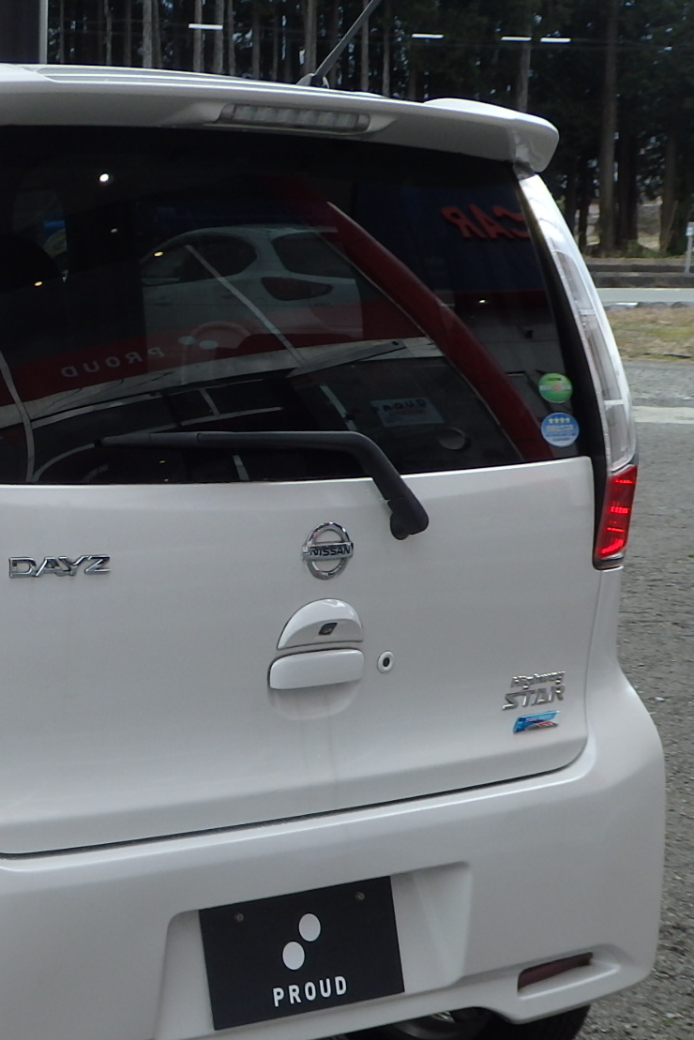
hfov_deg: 18.2
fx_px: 2081
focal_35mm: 72
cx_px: -94
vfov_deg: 28.0
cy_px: 660
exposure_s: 1/800
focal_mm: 7.3
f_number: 3.7
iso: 125
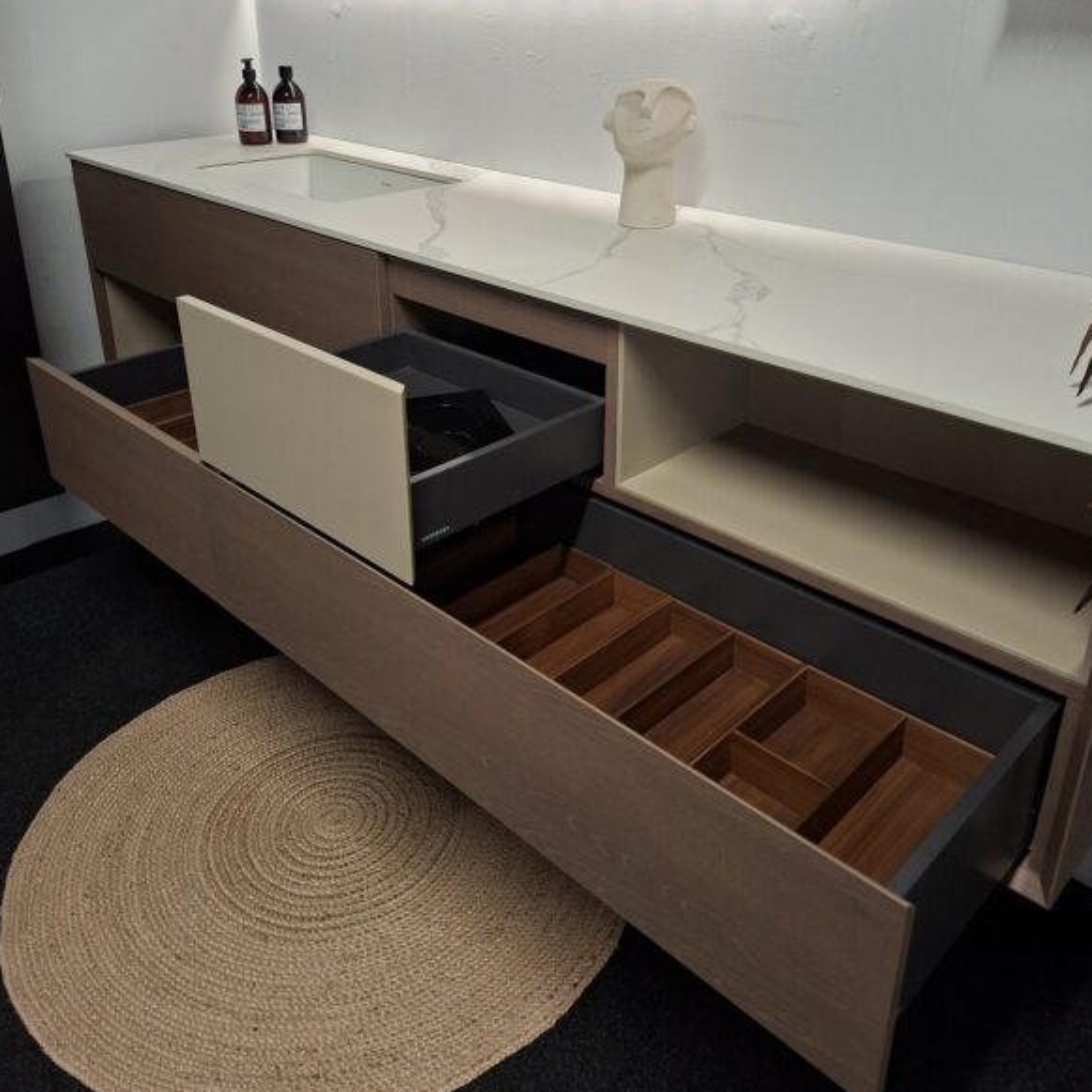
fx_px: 999
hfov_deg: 57.3
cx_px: 541
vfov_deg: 56.8
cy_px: 429
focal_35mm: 28
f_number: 1.8
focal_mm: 5.54
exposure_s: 1/100
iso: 250
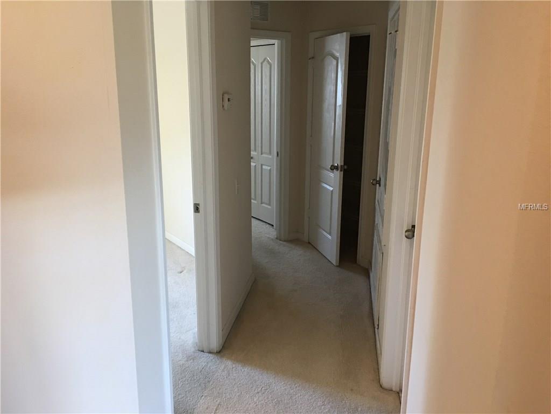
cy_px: 207
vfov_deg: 48.2
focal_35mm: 29
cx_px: 276
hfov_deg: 61.7
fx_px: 462
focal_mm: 4.15
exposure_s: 1/15
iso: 80
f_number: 2.2
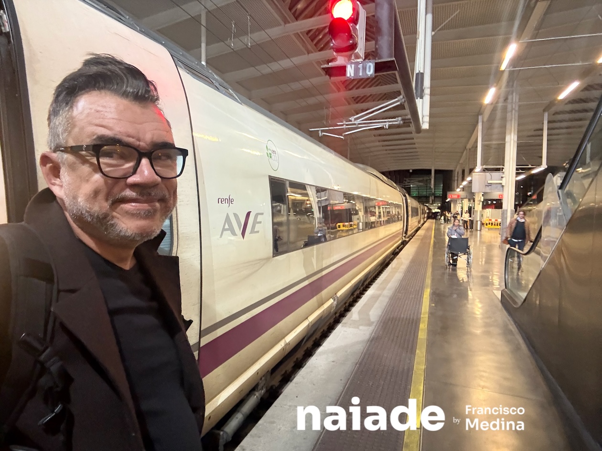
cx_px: 301
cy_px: 226
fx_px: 400
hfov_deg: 73.9
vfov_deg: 58.9
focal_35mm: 23
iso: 640
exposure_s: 1/17
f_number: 1.9
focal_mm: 2.69
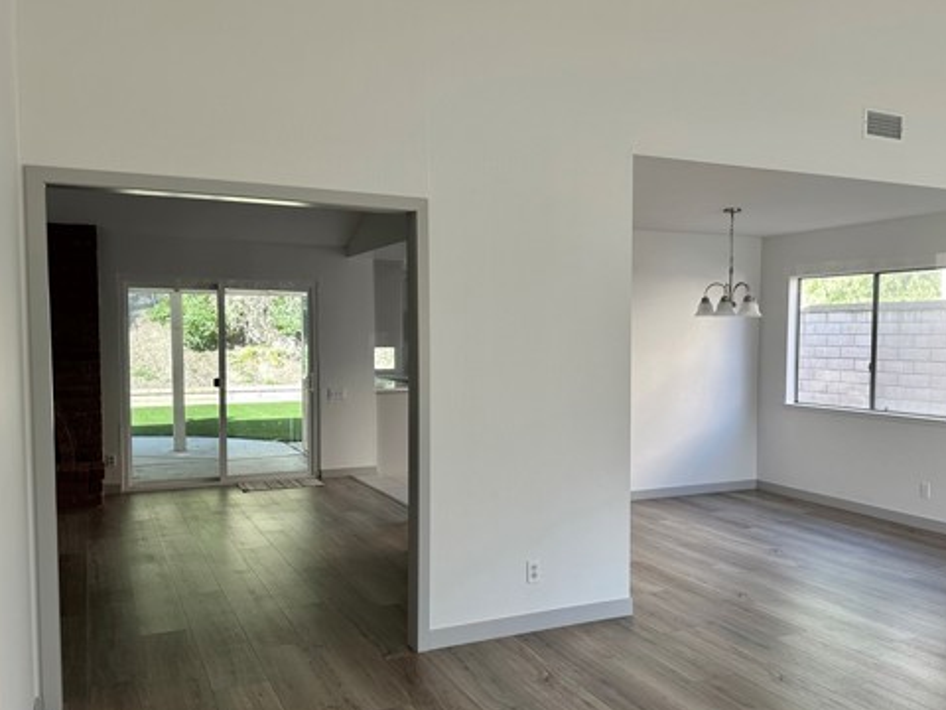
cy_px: 392
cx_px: 562
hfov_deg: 56.4
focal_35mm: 32
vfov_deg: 44.1
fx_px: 875
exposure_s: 1/121
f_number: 1.78
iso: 64
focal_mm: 6.86
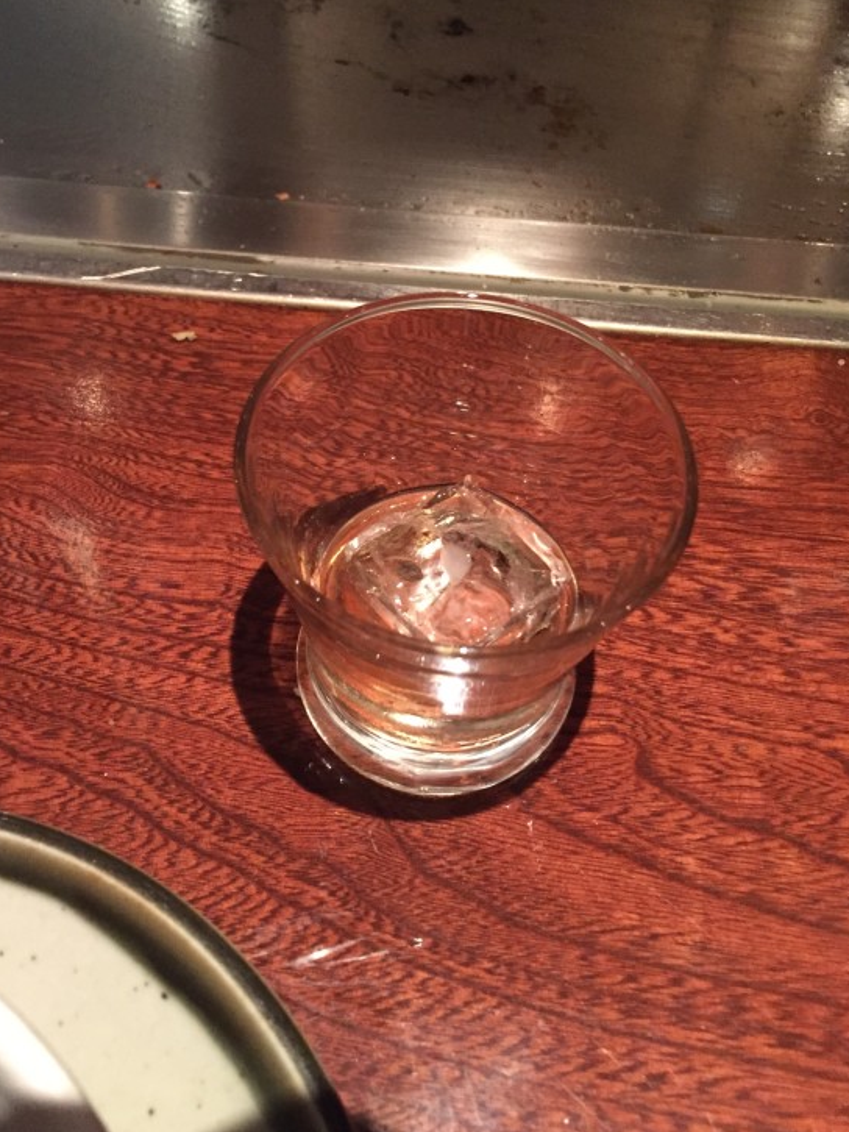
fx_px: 1046
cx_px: 429
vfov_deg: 56.7
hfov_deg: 44.2
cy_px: 512
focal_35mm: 32
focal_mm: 4.15
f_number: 2.2
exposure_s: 1/15
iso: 320
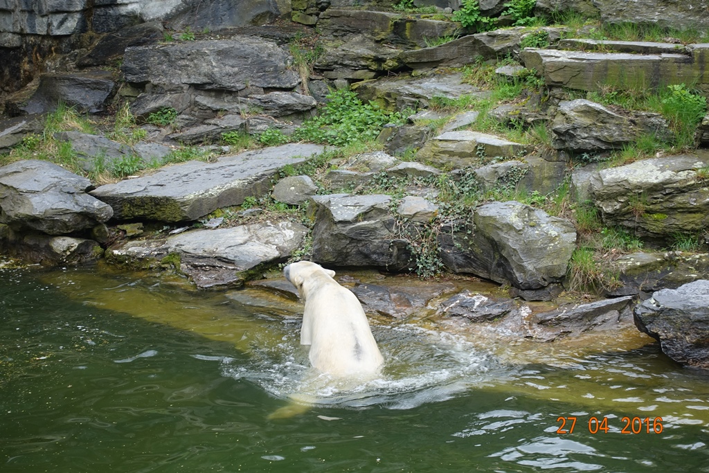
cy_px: 236
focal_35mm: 70
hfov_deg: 28.8
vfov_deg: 19.5
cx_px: 354
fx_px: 1379
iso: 125
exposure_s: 1/80
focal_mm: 25.7
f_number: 4
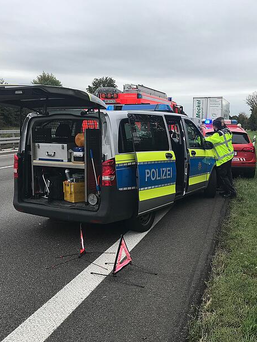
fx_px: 376
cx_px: 141
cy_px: 171
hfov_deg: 37.7
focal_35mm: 38
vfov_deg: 49.0
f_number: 1.8
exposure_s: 1/544
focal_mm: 3.99
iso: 20
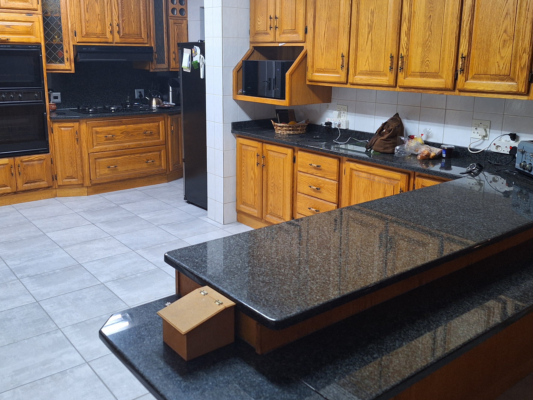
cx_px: 254
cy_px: 160
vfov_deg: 42.7
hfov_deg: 55.3
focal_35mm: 33
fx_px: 508
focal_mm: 5.54
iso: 200
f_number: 1.8
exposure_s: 1/33
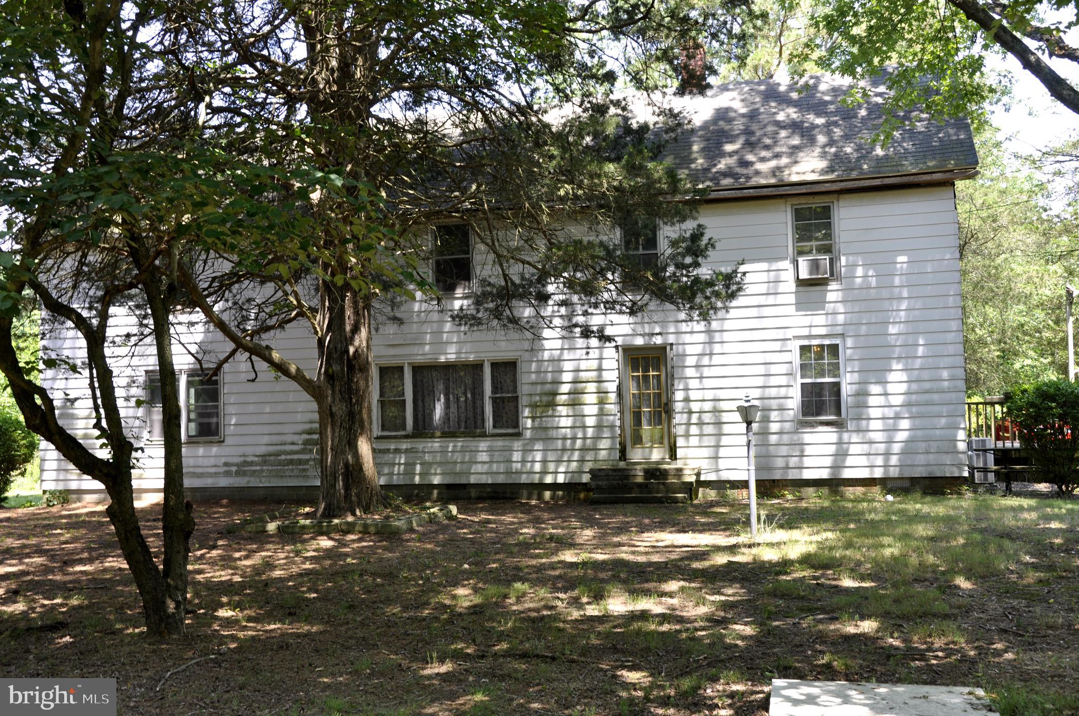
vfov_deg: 35.4
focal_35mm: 38
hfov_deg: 51.3
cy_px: 358
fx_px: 1123
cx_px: 540
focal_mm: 25
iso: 200
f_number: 7.1
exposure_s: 1/50
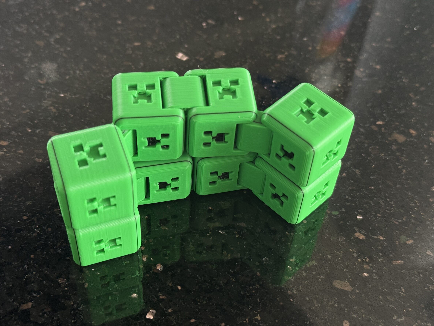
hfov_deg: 36.8
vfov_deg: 28.0
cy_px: 165
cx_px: 205
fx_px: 652
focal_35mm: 52
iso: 100
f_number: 1.78
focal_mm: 6.76
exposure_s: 1/71
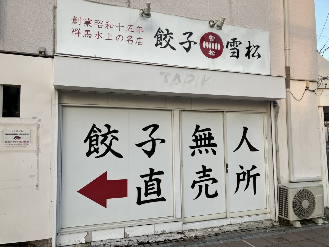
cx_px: 164
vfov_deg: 49.7
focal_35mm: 28
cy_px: 124
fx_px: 266
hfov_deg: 63.4
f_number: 1.8
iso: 32
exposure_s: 1/277
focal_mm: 3.99
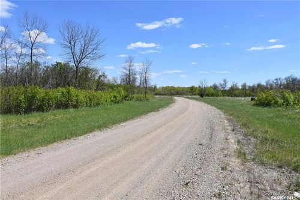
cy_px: 100
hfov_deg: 67.4
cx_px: 150
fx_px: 225
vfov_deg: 47.9
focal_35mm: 27
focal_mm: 18
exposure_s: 1/500
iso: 180
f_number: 8
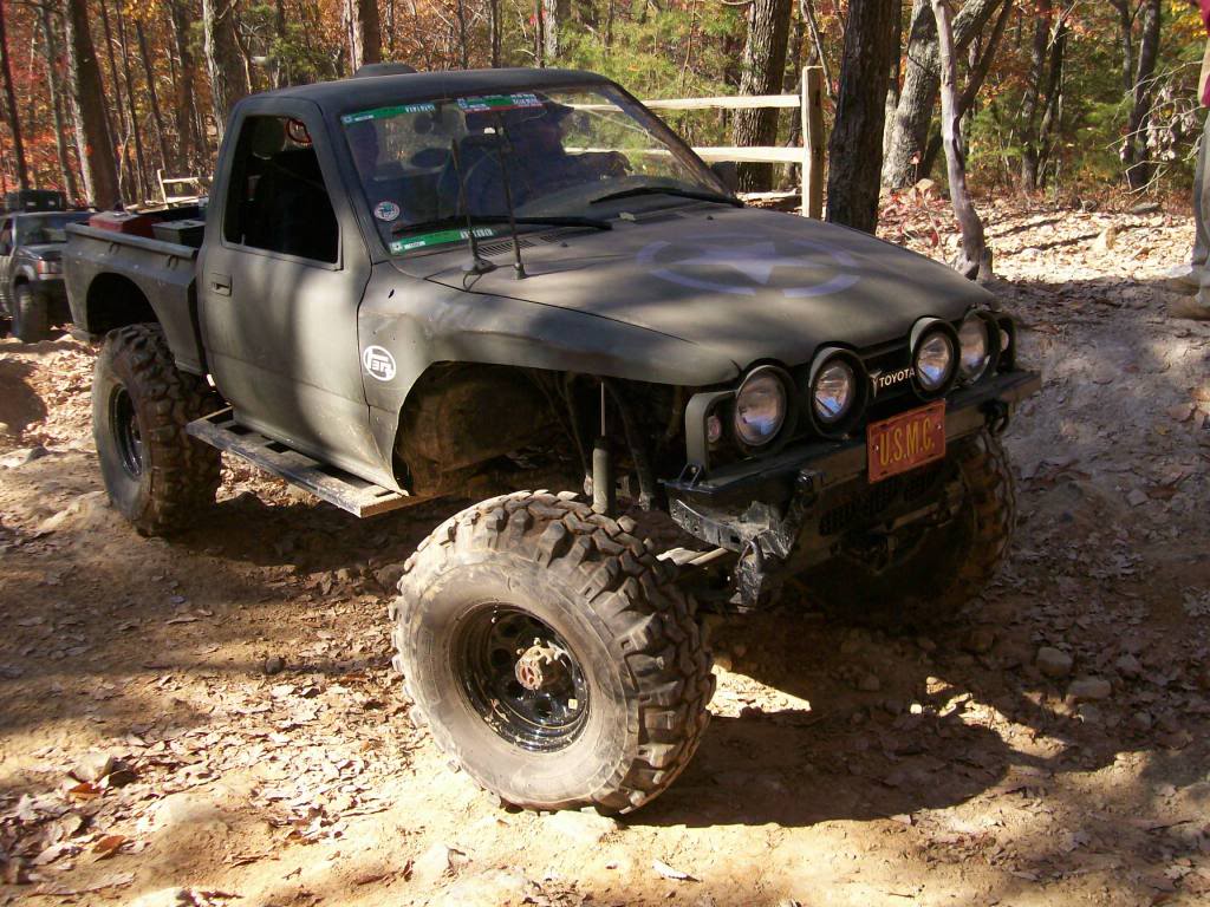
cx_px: 605
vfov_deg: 39.7
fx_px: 1258
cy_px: 454
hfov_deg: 51.4
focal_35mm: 36
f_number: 2.7
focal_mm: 6
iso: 80
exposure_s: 1/561
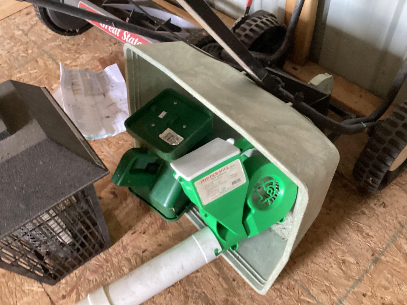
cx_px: 204
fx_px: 365
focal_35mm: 31
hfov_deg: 58.3
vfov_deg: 45.4
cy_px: 152
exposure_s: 1/30
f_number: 2.4
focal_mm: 3.3
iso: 320
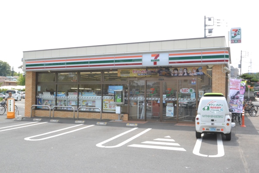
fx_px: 237
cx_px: 130
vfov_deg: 40.0
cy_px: 86
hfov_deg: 57.2
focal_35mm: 33
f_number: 25
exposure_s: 1/200
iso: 3200
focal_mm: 22
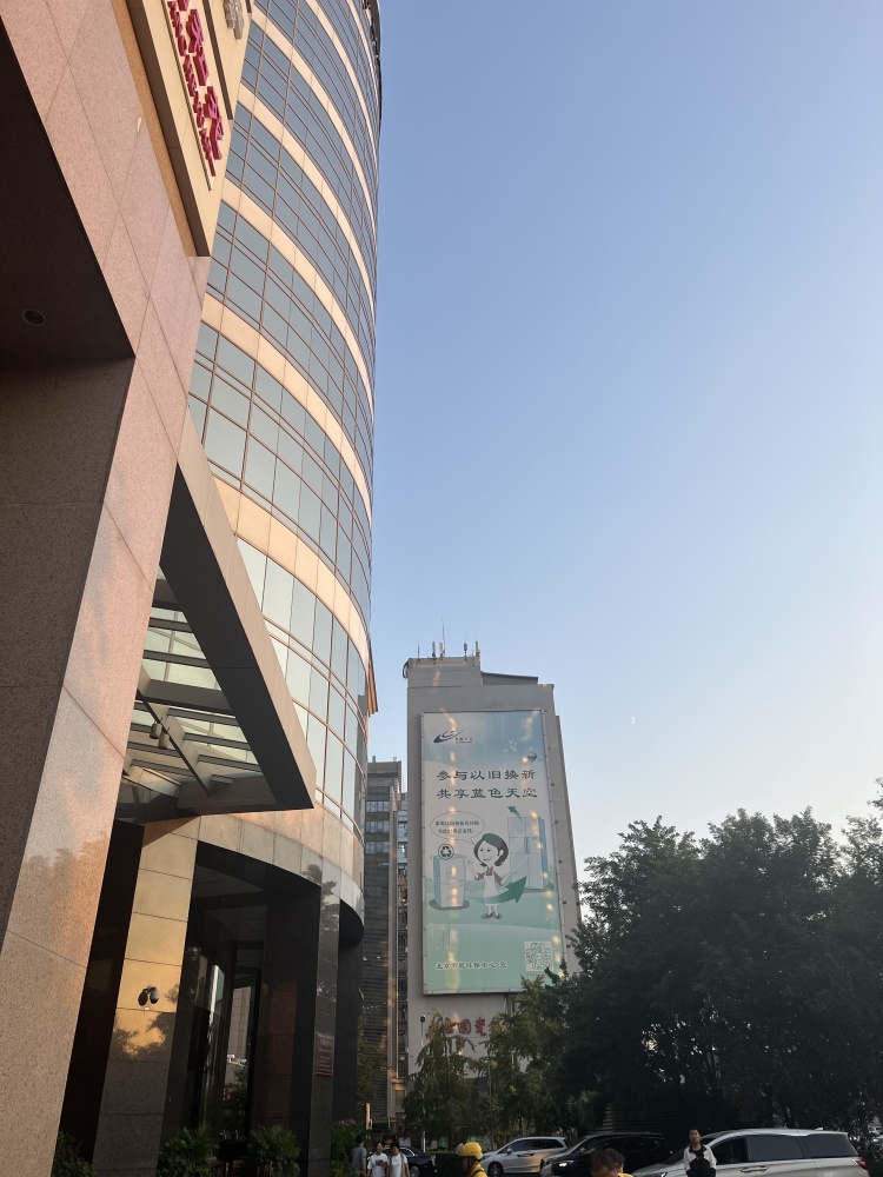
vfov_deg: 67.3
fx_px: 884
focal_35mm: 26
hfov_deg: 53.1
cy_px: 588
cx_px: 442
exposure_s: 1/1112
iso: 50
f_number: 1.5
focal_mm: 5.7
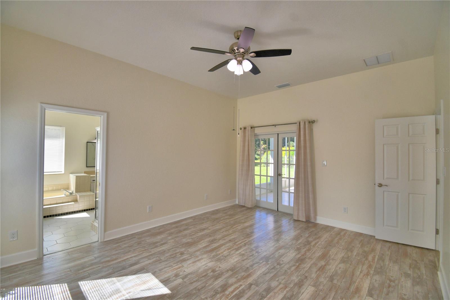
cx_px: 225
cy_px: 150
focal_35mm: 15
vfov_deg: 77.3
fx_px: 187
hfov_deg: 100.4
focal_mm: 10
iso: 200
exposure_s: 1/250
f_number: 4.5
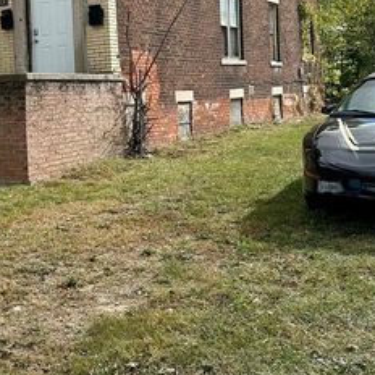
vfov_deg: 27.8
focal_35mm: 61
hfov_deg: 26.6
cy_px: 95
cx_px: 0
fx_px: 748
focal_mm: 6.86
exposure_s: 1/3717
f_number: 1.78
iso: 80
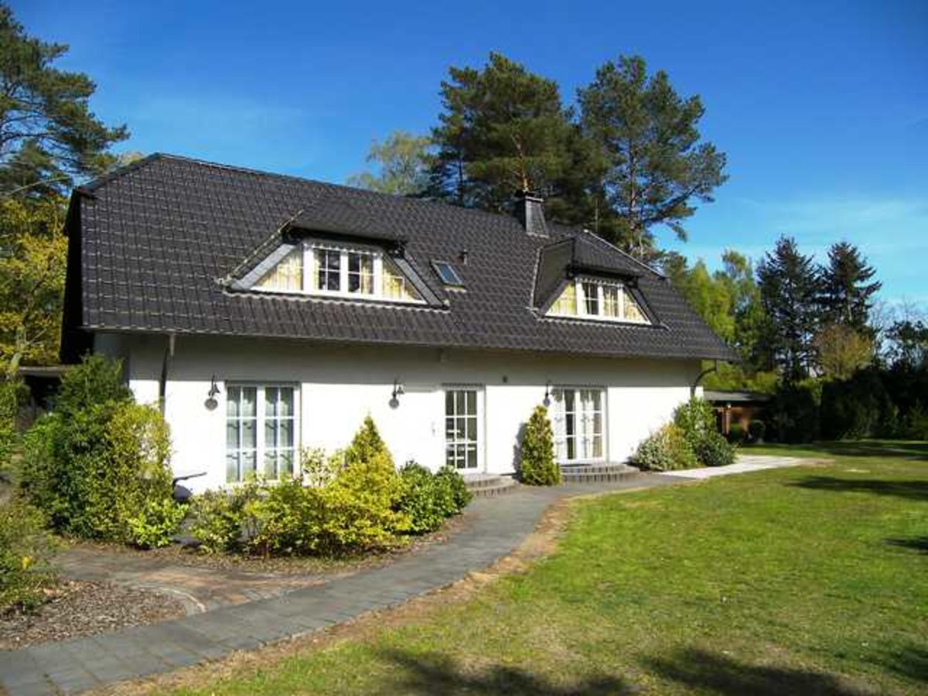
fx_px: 643
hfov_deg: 71.6
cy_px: 348
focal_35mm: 24
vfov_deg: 56.8
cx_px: 464
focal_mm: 5.1
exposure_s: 1/1000
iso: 50
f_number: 2.8
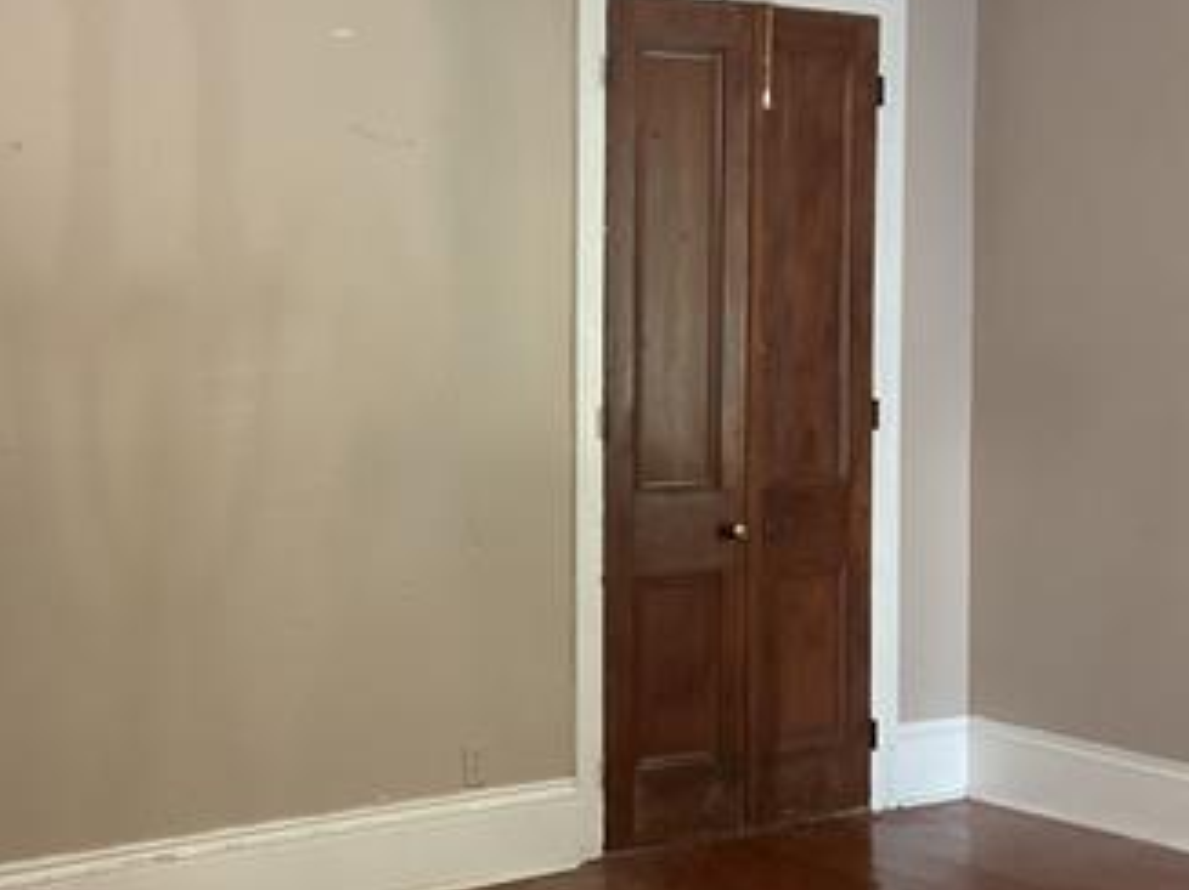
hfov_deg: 33.1
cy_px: 372
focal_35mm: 57
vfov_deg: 25.6
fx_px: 1956
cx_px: 284
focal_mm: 3
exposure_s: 1/60
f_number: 1.8
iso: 160
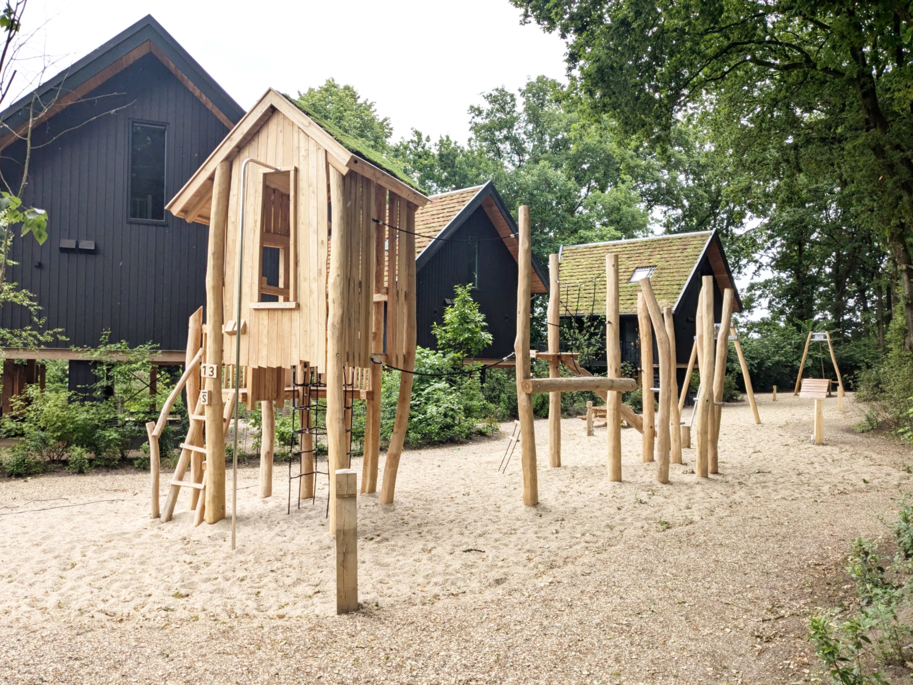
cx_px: 456
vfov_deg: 51.4
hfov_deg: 65.3
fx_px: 712
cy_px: 342
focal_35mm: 27
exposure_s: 1/600
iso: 44
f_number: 1.73
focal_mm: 4.38
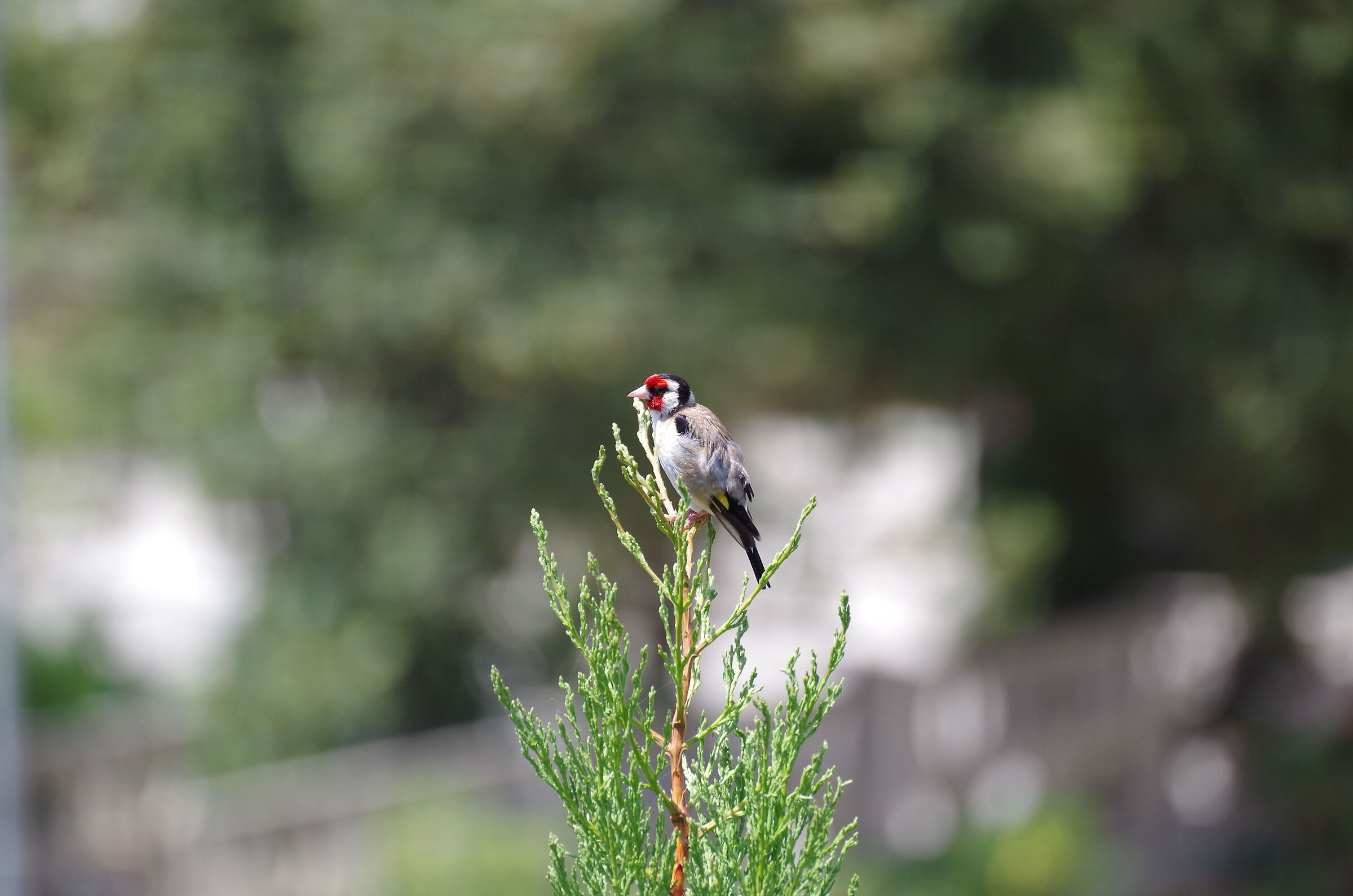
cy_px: 448
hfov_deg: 4.6
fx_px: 16879
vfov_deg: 3.0
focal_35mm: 450
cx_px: 676
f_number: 6.3
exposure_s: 1/400
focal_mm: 300
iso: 200
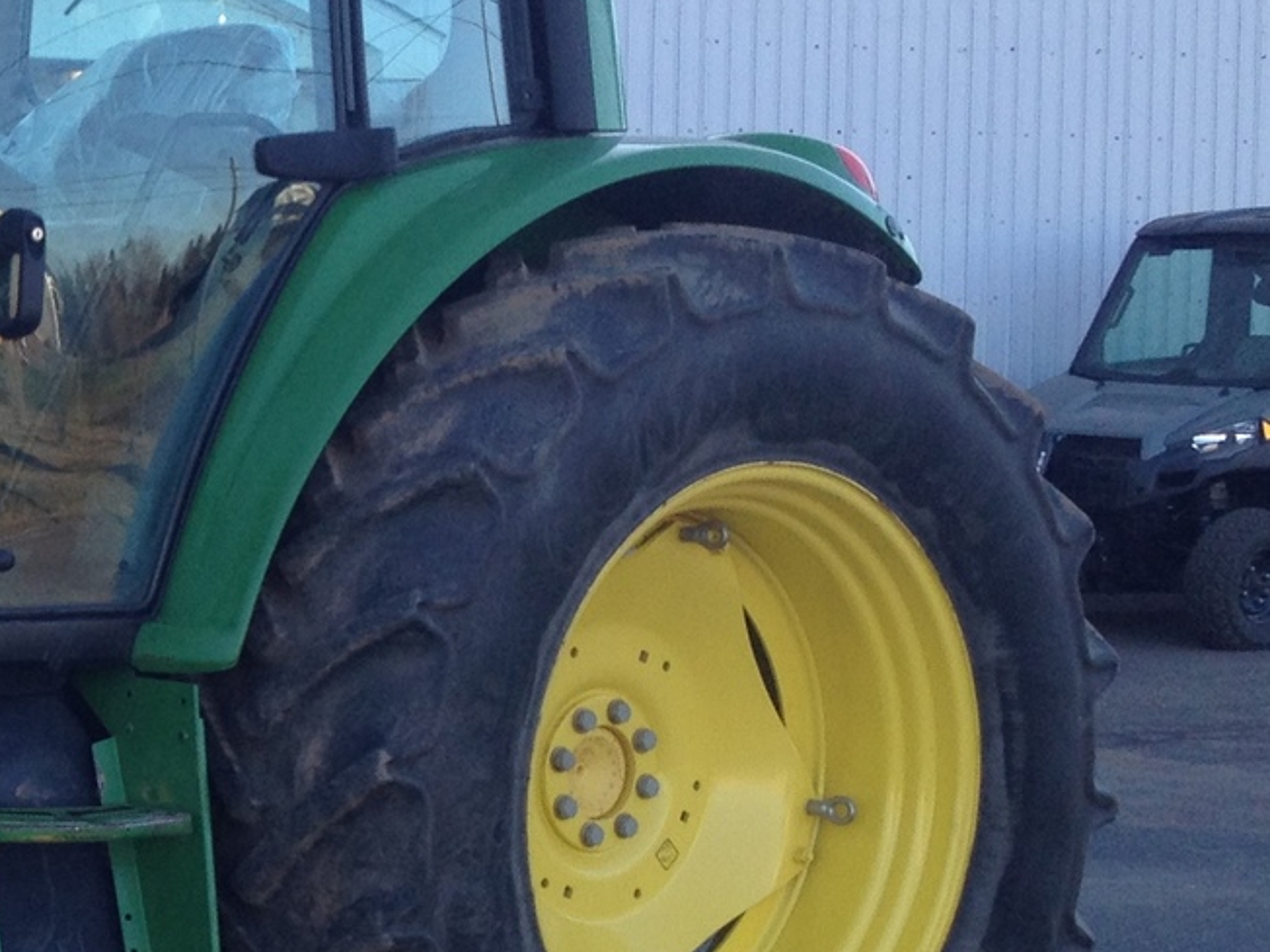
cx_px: -489
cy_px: 625
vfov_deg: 13.4
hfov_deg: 16.6
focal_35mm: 110
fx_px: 4036
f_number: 2.4
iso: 50
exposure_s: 1/262
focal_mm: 4.28
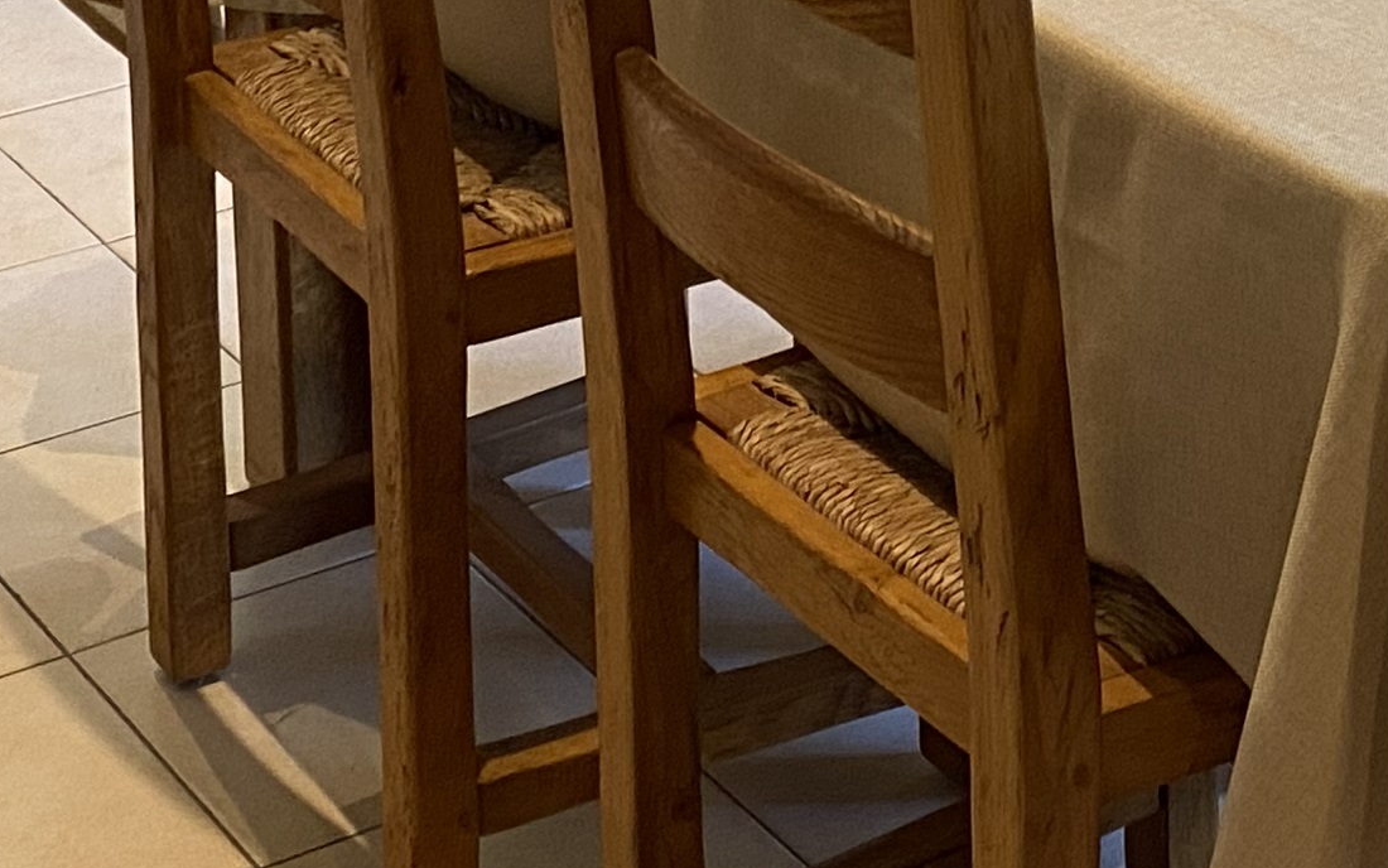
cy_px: -719
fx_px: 3821
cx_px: 516
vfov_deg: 11.9
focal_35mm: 101
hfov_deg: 20.5
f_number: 1.8
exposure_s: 1/60
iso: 160
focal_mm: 4.25
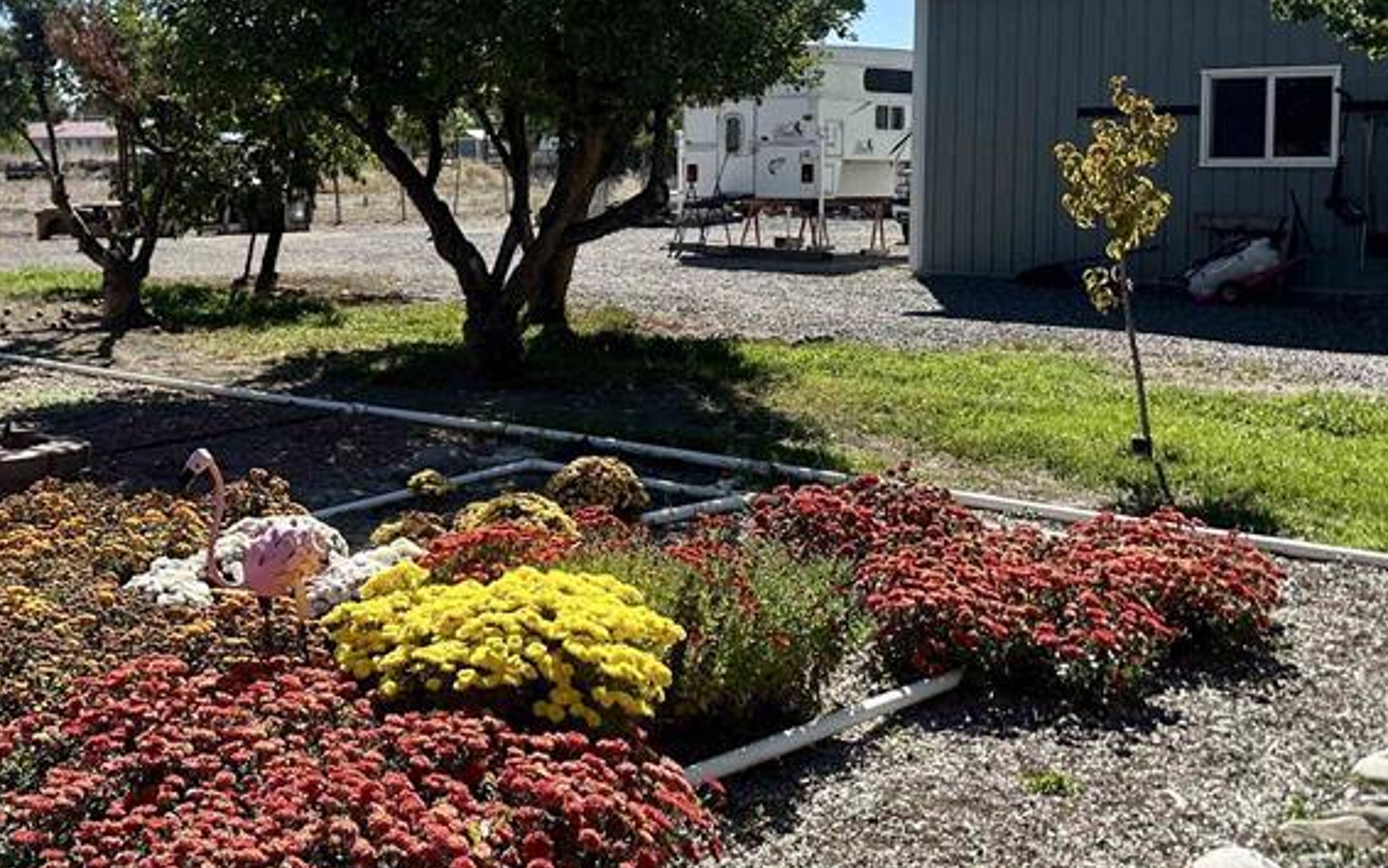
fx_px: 1740
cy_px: 233
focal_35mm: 46
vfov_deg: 27.7
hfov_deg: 42.6
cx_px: 407
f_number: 1.78
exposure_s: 1/4184
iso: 80
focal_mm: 6.86
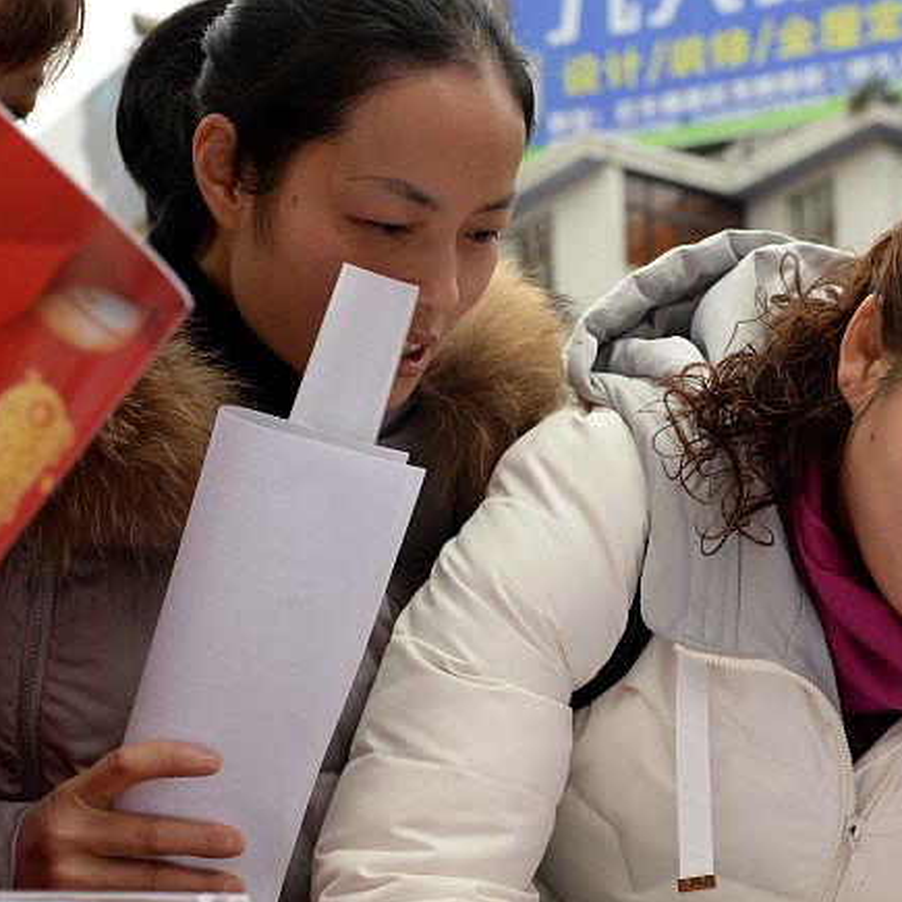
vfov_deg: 23.0
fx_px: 2211
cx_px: 473
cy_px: 561
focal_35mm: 75
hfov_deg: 23.1
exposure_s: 1/125
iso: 640
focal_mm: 32
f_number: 4.5
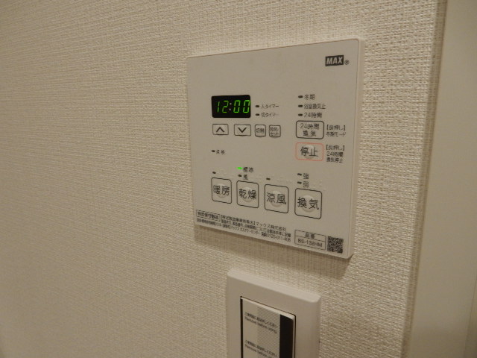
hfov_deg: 69.4
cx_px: 238
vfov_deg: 54.9
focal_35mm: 25
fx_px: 344
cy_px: 179
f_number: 3.7
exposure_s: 1/30
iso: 200
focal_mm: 4.5
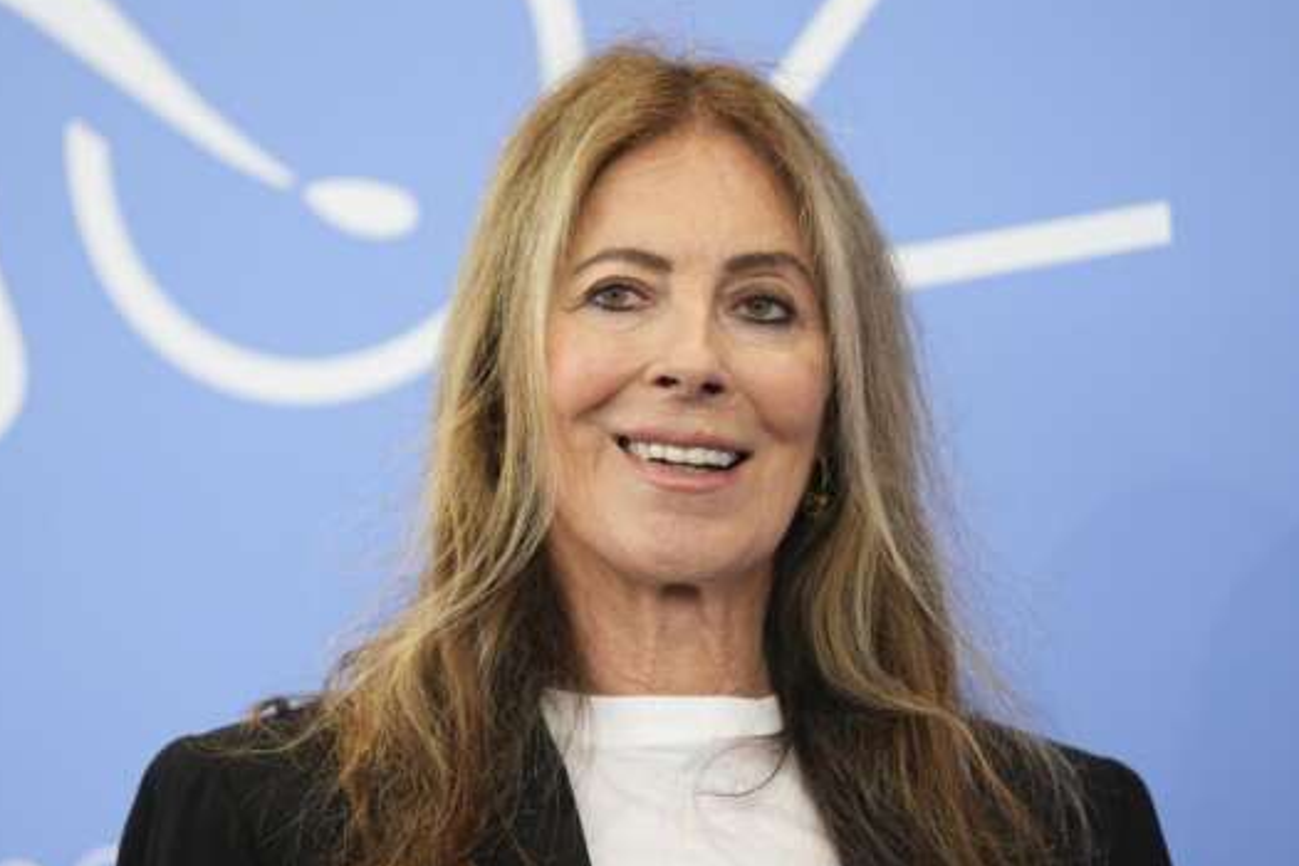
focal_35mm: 255
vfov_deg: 5.4
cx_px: 574
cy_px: 490
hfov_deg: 8.1
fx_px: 9201
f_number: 2.8
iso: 800
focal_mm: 200
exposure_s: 1/640
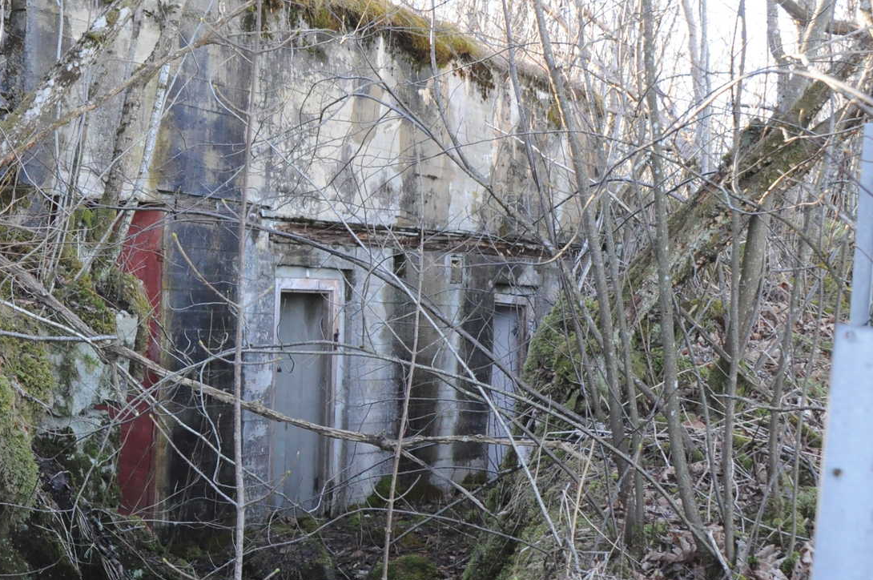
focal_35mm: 62
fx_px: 1501
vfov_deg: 21.8
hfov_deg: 31.6
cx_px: 181
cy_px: 339
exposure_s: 1/80
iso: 800
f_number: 5
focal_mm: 21
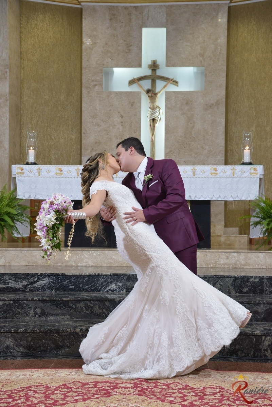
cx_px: 136
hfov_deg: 24.6
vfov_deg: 36.2
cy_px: 204
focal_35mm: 55
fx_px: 623
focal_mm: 55
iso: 3200
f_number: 7.1
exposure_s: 1/125
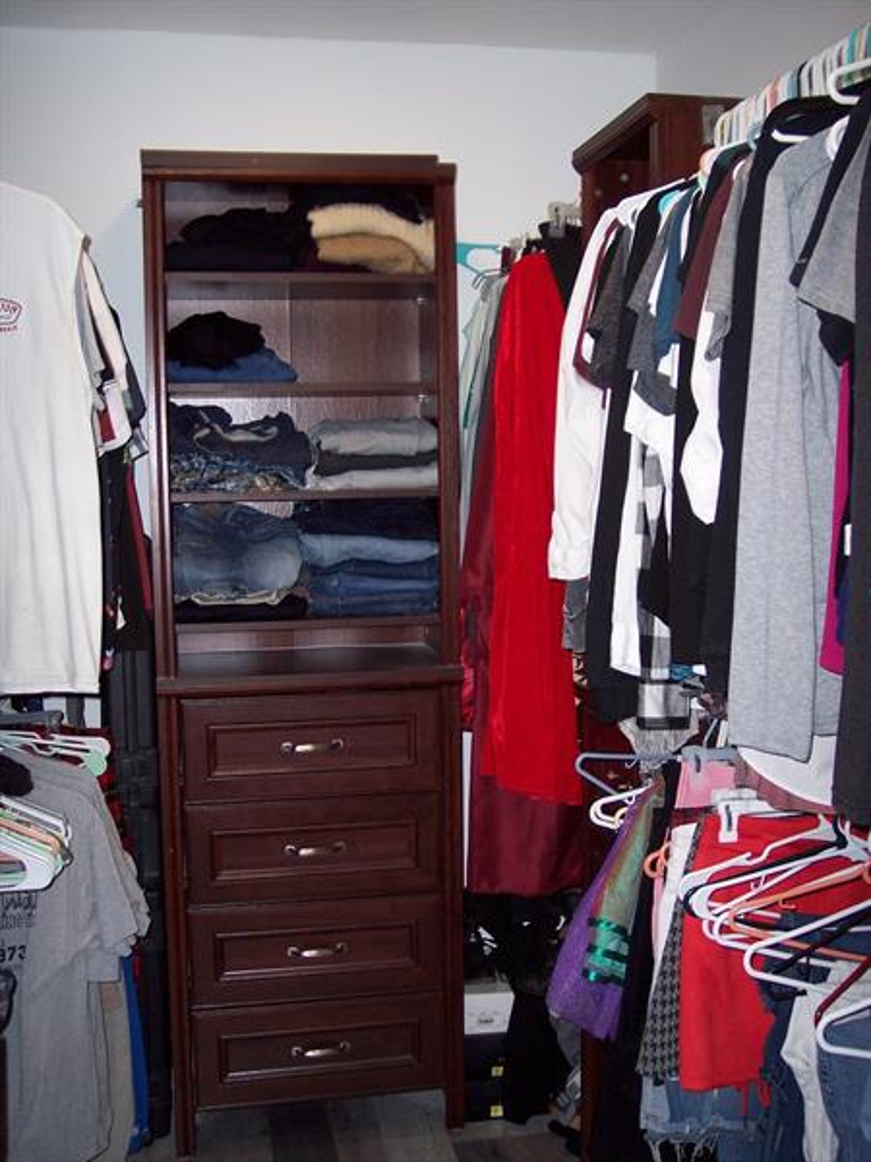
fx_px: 1308
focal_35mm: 39
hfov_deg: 36.8
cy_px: 581
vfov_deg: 47.9
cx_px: 436
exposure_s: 1/60
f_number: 2.8
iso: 100
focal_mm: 8
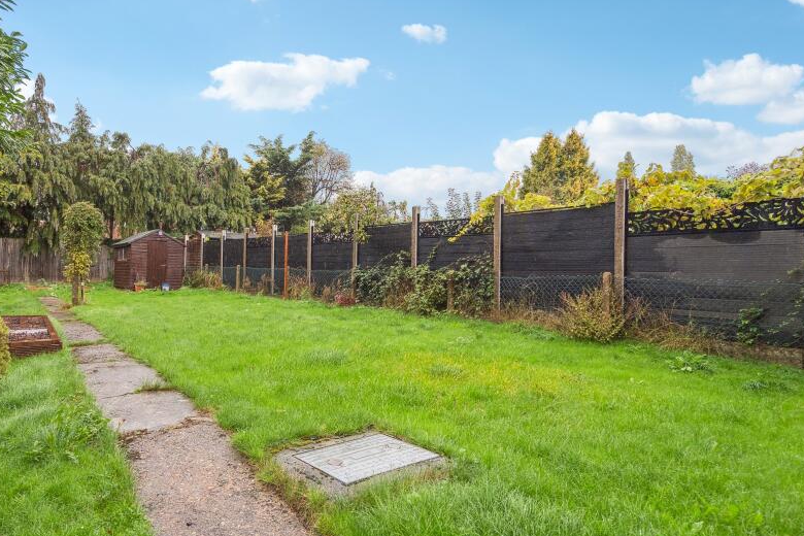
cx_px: 322
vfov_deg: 59.5
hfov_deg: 80.3
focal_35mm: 21
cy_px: 276
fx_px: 469
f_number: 5
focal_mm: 16
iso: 640
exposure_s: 1/400
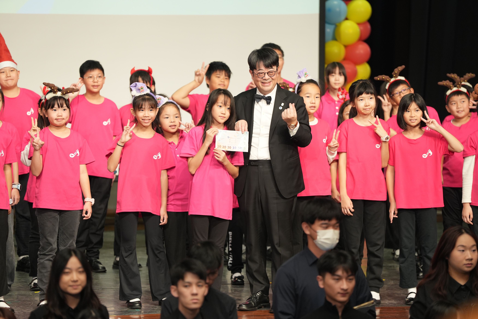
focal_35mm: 200
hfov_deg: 10.3
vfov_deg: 6.9
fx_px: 2655
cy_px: 160
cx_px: 239
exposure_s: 1/250
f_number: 2.8
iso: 1250
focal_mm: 200
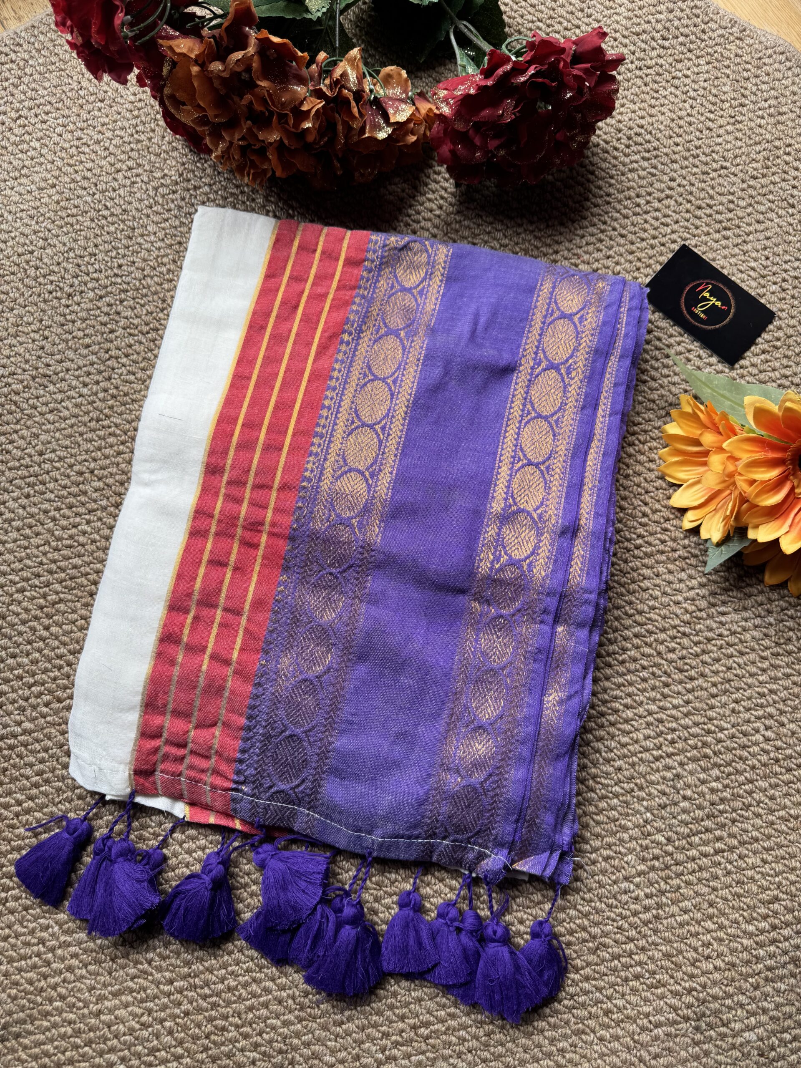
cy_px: 534
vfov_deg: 71.6
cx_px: 400
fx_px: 740
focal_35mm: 24
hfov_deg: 56.8
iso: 64
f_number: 1.78
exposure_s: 1/121
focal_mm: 6.76
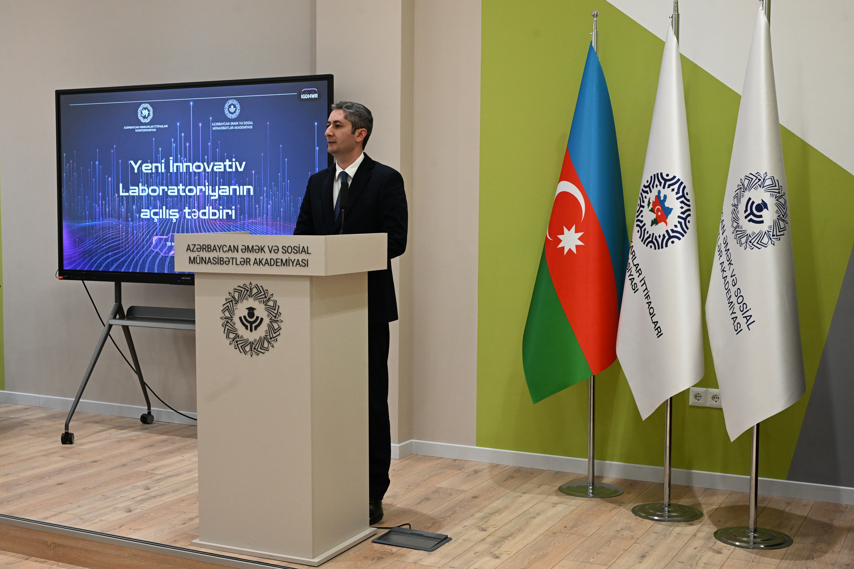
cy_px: 284
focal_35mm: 44
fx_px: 1044
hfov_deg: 44.5
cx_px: 427
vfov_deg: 30.5
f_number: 7.1
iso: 2500
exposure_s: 1/80
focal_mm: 44
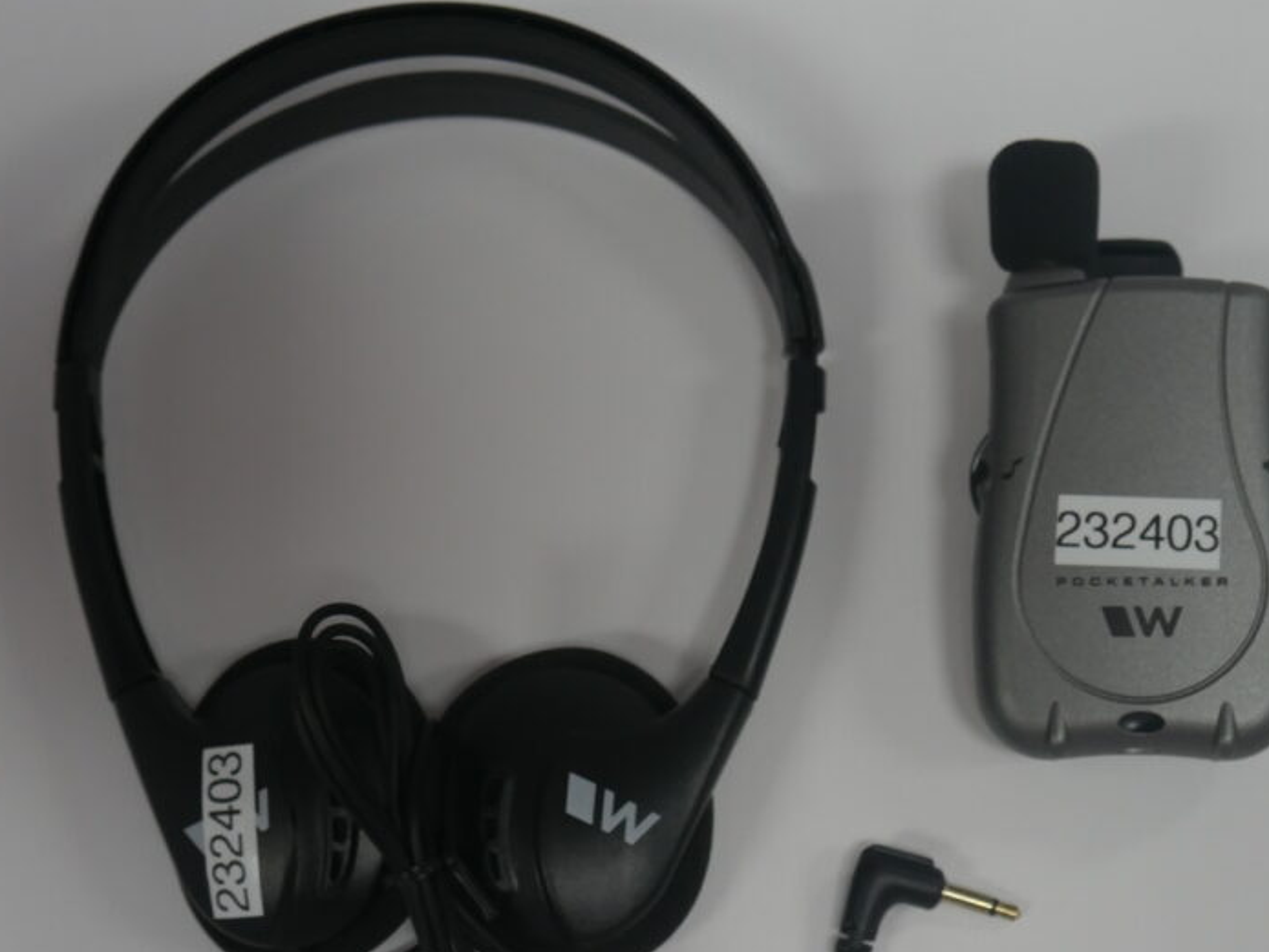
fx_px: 2164
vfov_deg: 24.7
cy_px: 624
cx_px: 766
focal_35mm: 59
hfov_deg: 32.6
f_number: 4.4
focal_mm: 20
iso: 1000
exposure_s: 1/60
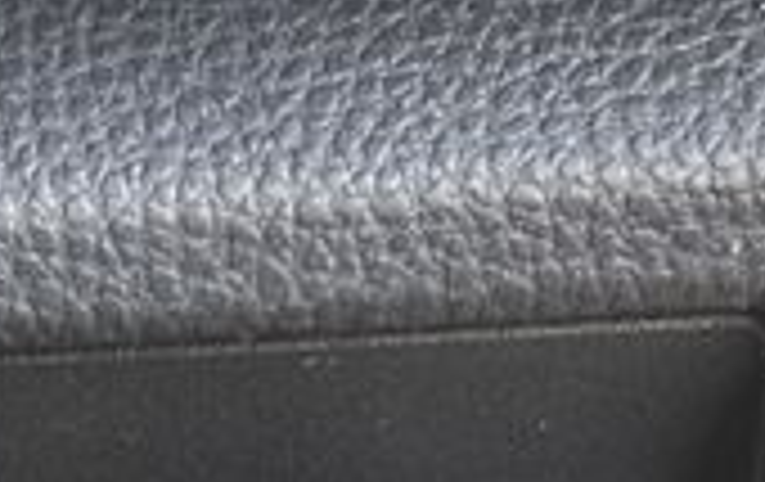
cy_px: 1068
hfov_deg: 10.1
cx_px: 148
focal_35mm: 207
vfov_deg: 6.2
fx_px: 4324
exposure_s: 1/60
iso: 50
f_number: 1.6
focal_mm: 5.96
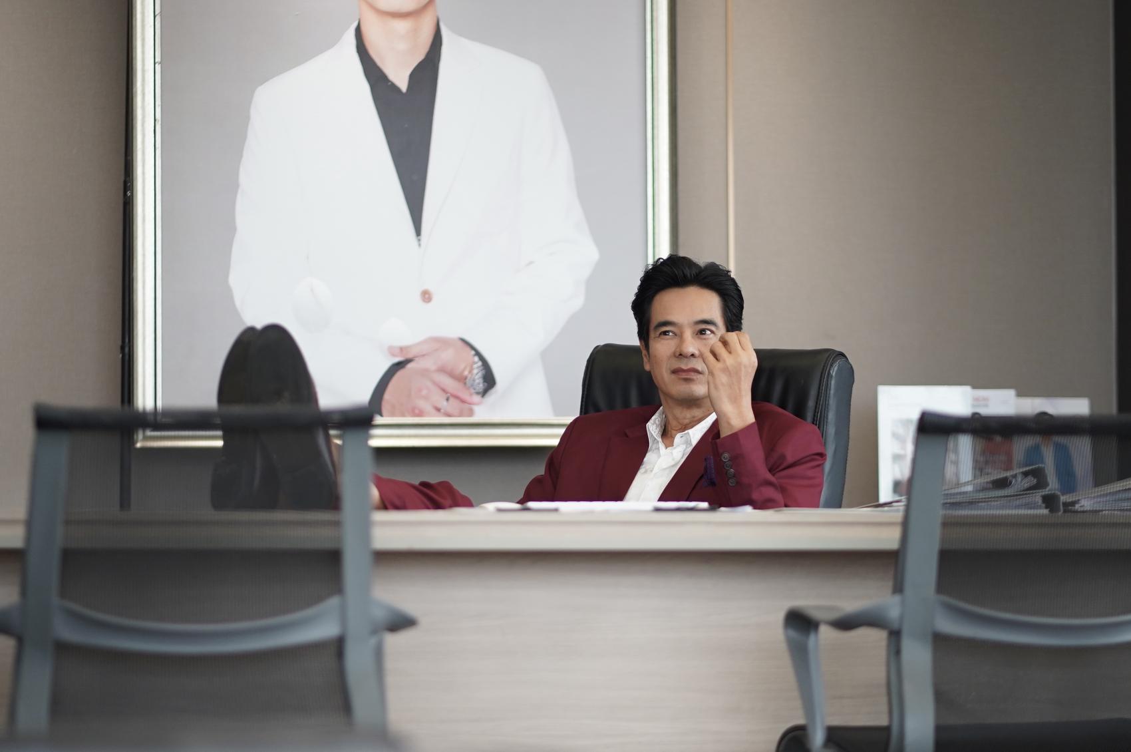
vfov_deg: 10.8
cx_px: 566
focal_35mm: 127
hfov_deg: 16.1
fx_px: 3986
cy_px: 376
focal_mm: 85
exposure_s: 1/500
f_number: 1.8
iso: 800
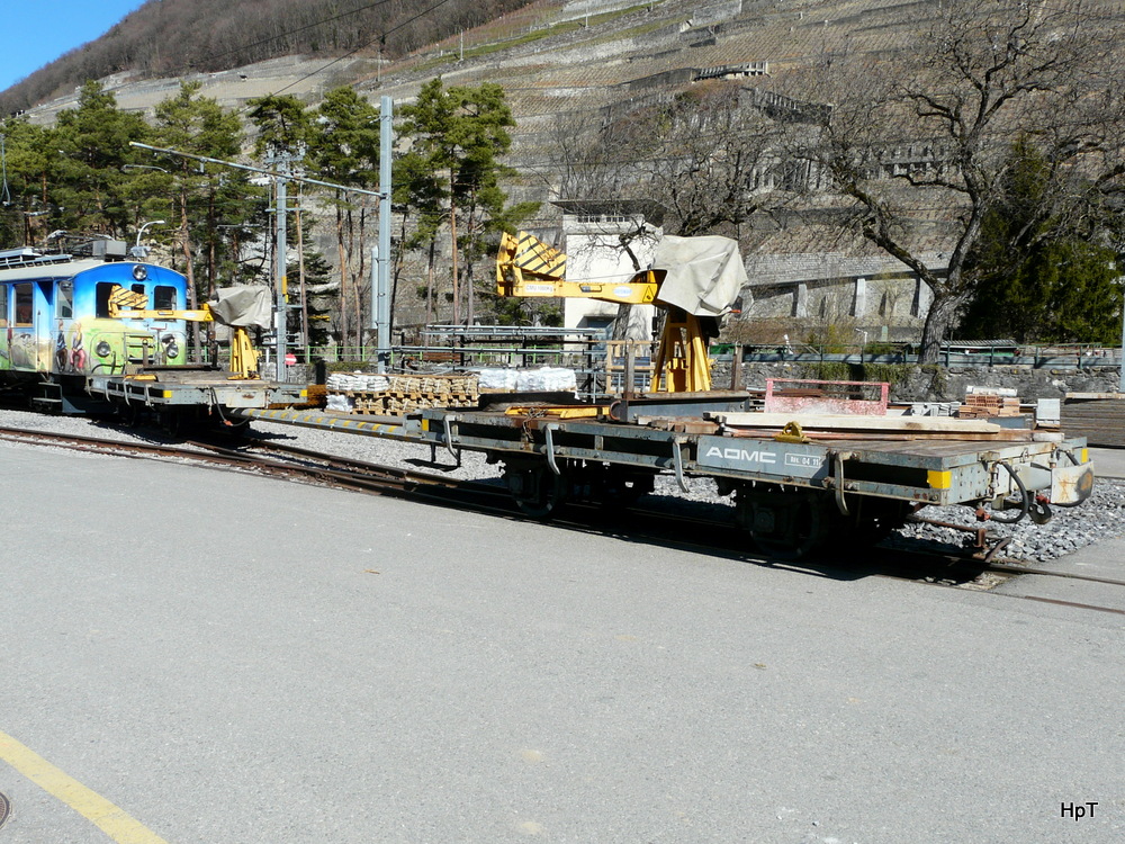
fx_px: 1072
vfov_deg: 42.9
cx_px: 562
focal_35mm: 33
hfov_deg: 55.4
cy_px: 422
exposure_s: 1/400
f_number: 5.6
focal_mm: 5.5
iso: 100
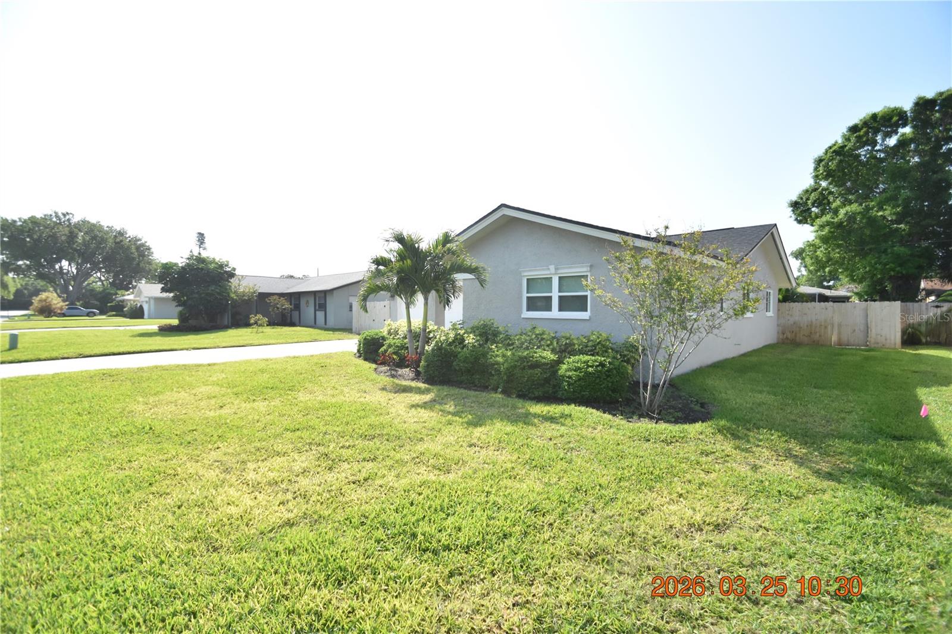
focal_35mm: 15
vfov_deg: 77.3
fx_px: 397
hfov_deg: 100.4
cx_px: 476
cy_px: 317
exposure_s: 1/4000
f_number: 3.5
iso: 800
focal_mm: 10
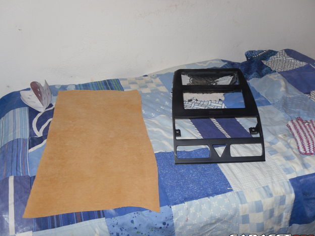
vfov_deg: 39.7
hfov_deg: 51.3
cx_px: 153
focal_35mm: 36
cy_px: 121
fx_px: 328
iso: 80
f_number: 3.5
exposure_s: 1/45
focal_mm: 6.3
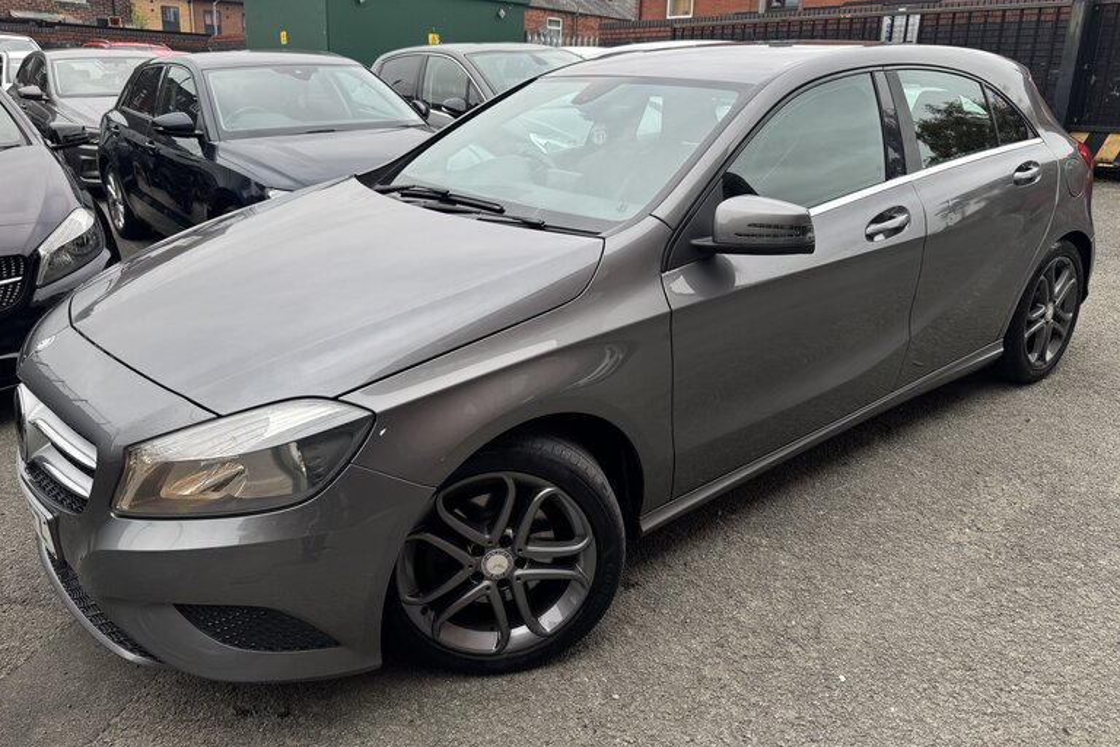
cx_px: 548
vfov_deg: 49.4
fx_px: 809
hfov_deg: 69.4
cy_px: 321
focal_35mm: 26
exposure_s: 1/593
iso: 80
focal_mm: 6.76
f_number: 1.78
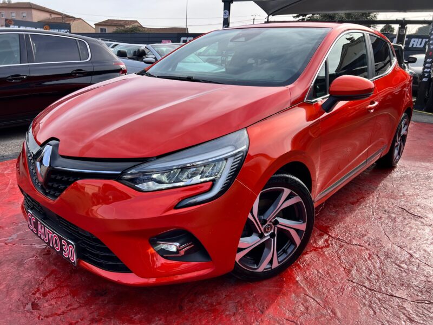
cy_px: 162
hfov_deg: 67.3
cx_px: 216
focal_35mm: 26
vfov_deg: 53.1
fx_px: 325
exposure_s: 1/1280
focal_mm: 5.7
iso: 50
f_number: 1.5
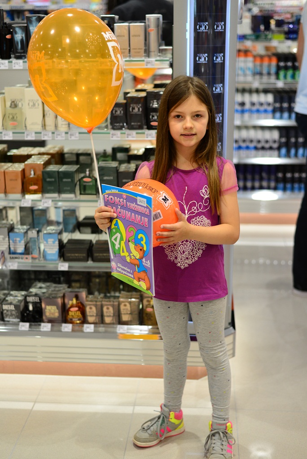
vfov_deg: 39.6
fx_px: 639
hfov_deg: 27.0
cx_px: 154
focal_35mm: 50
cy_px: 230
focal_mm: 50
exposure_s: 1/500
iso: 640
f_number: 2.5
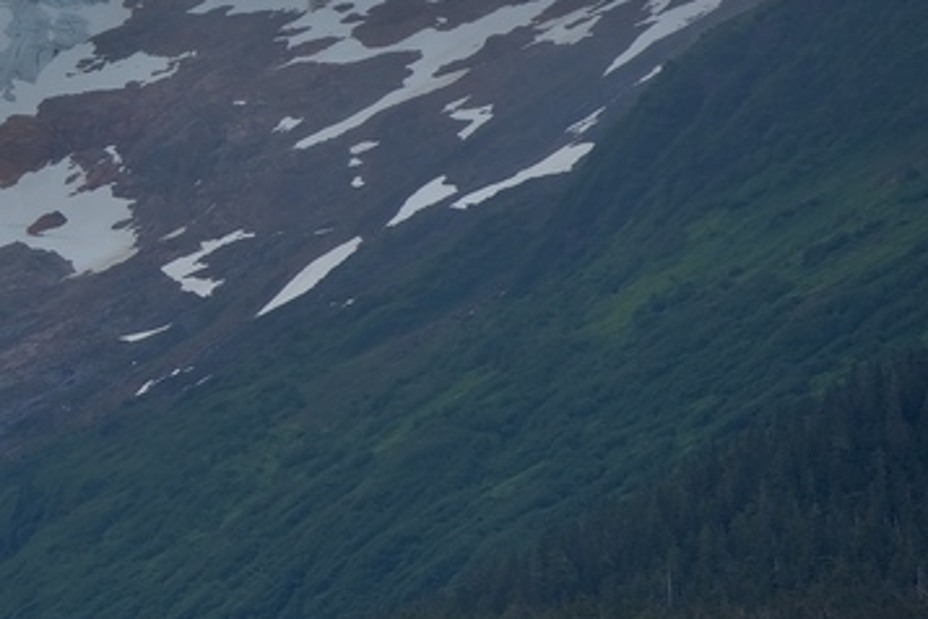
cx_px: -543
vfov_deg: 2.3
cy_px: 187
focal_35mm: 591
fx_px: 15233
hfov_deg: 3.5
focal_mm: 165
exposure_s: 1/400
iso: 100
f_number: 10
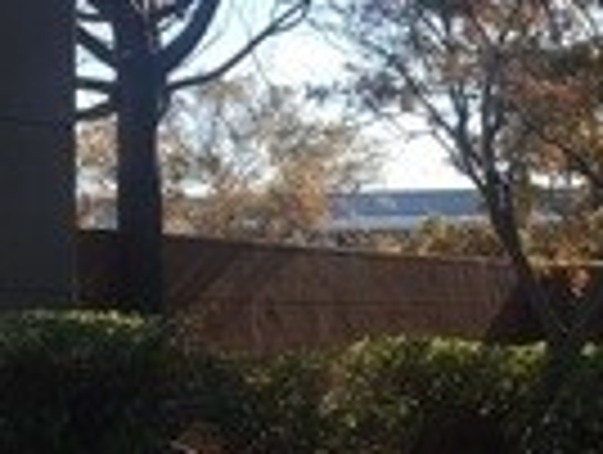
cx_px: 603
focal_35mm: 108
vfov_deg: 13.8
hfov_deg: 17.7
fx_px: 1885
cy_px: 223
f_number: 2.2
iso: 25
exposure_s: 1/827
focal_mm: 4.15
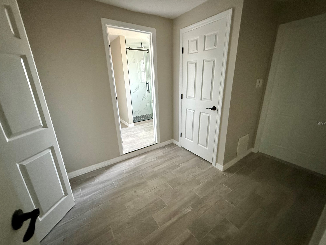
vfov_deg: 81.8
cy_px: 123
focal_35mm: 15
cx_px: 163
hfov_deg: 98.2
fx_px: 141
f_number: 2.2
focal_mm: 2.22
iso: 1000
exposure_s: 1/60
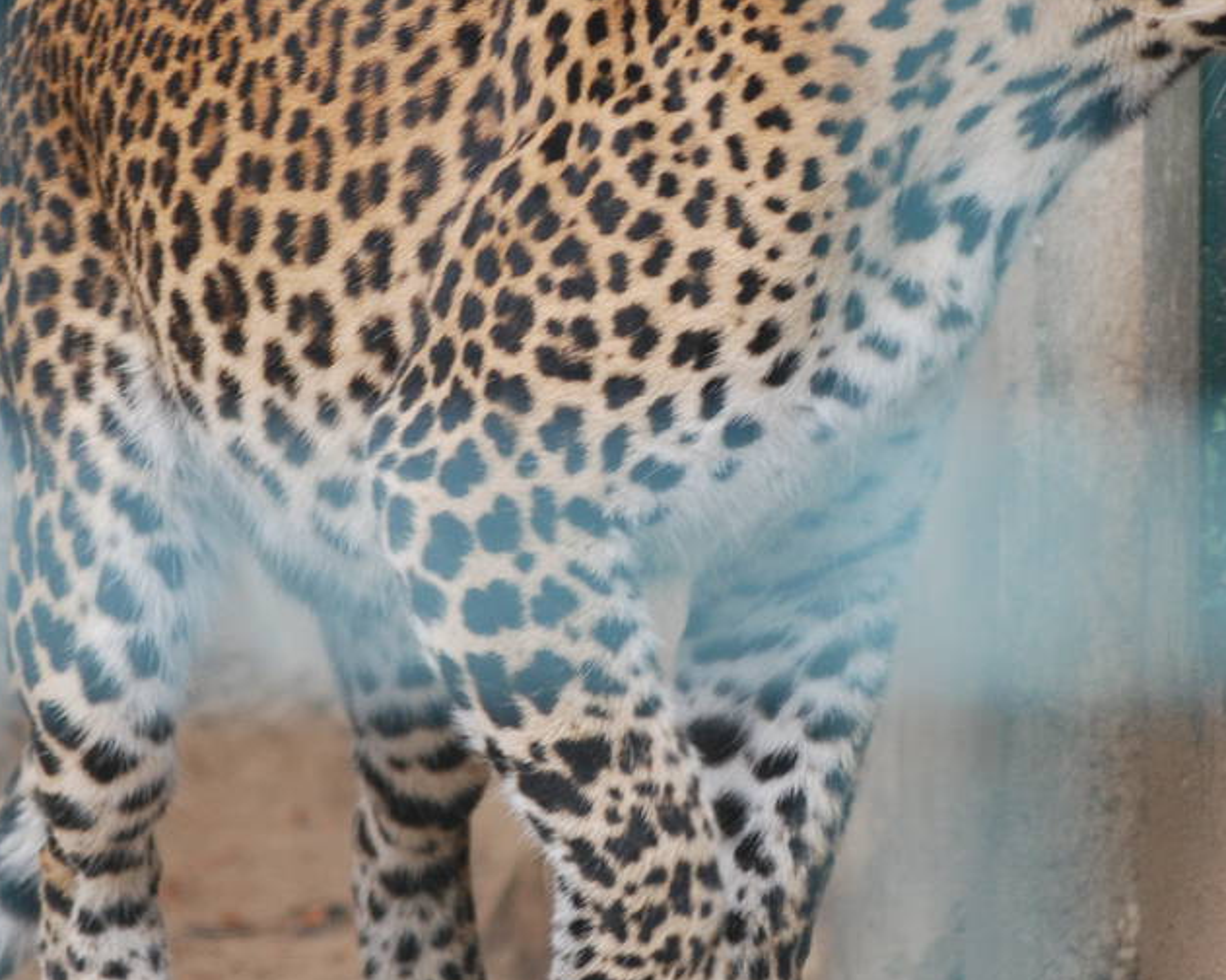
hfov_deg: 3.2
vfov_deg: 2.5
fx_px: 22048
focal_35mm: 608
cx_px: 748
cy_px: 382
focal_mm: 170
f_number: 4.8
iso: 400
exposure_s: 1/125
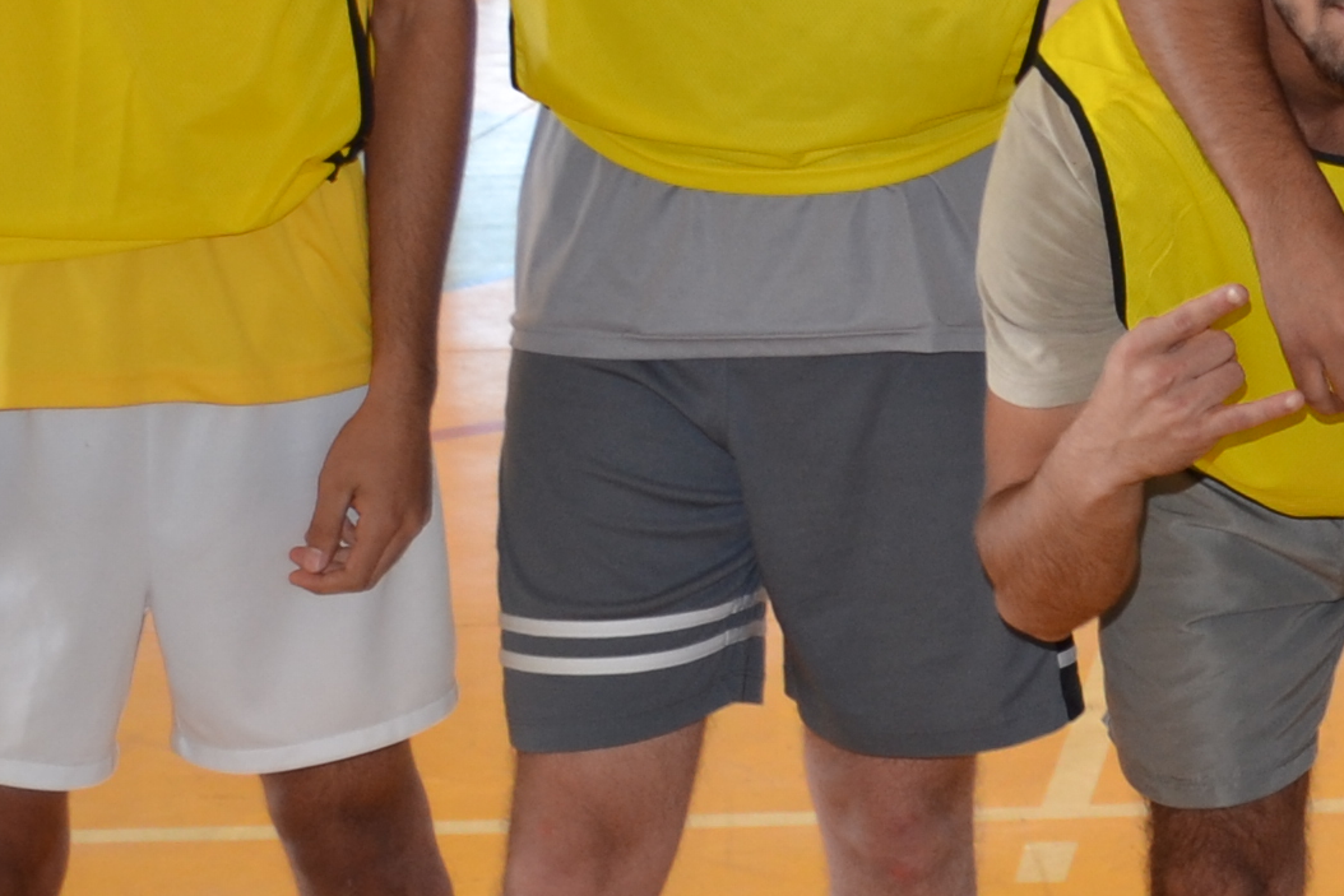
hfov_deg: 15.3
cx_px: 2302
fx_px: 4406
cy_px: 228
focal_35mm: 118
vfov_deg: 11.6
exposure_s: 1/200
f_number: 3.5
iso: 200
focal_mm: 18
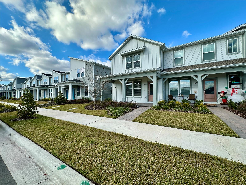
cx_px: 123
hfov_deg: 102.1
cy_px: 92
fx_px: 99
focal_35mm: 14
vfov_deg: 85.7
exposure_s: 1/1221
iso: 50
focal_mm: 2.22
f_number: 2.2
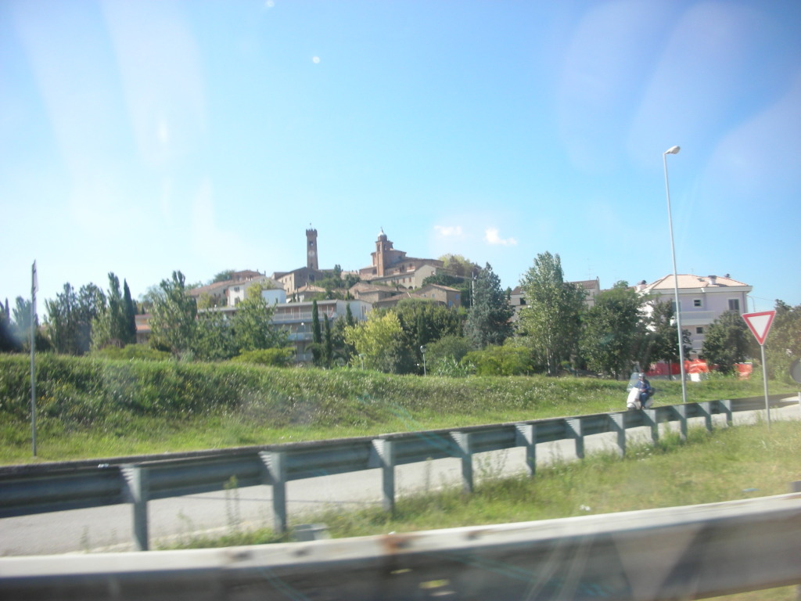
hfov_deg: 52.6
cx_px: 400
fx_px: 810
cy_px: 300
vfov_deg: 40.7
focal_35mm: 35
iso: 50
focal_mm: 5.8
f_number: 3
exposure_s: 1/288
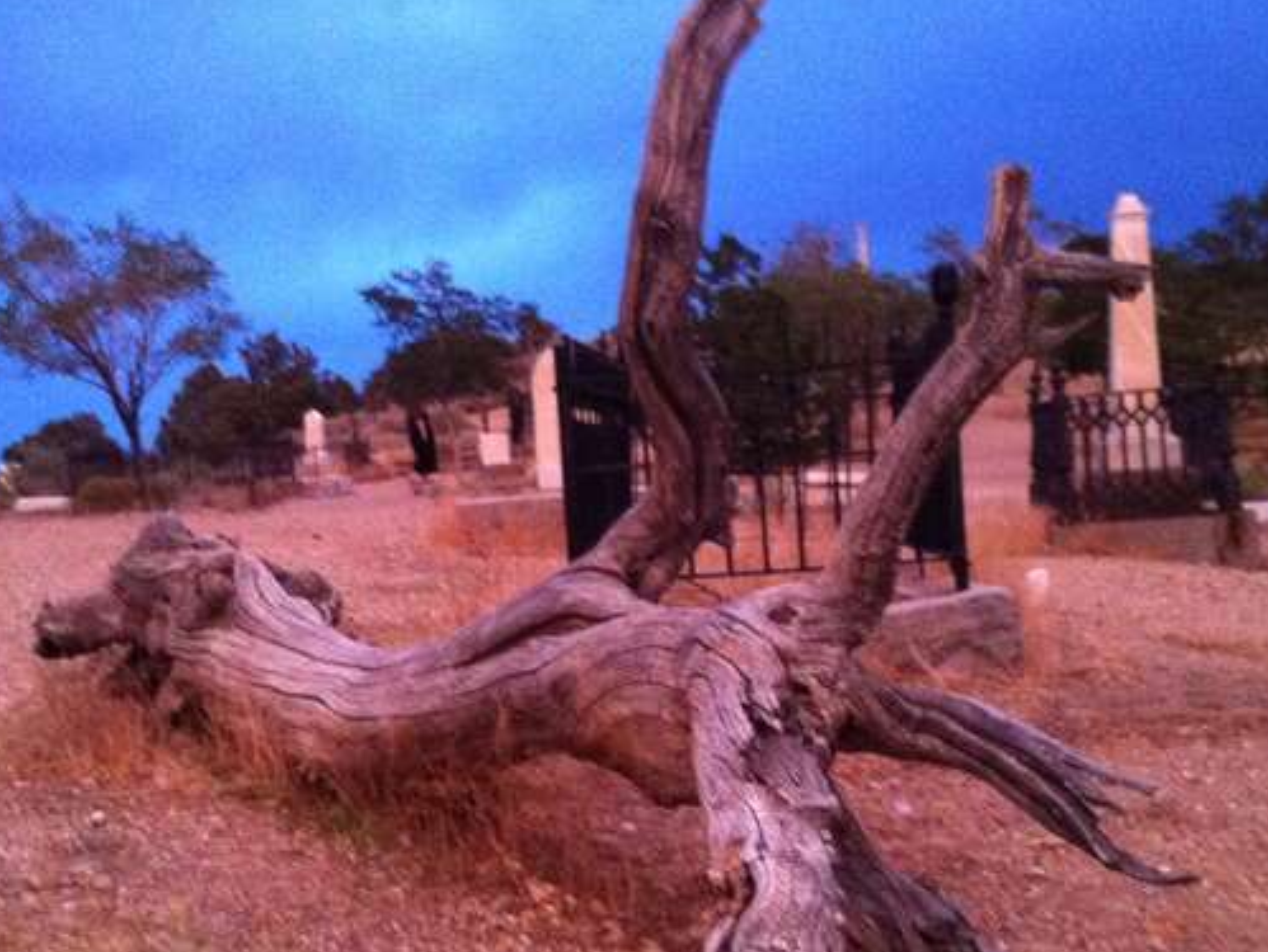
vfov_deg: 26.0
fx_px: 2053
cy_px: 614
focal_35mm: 56
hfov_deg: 34.3
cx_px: 617
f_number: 2.8
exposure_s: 1/15
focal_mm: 3.85
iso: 500
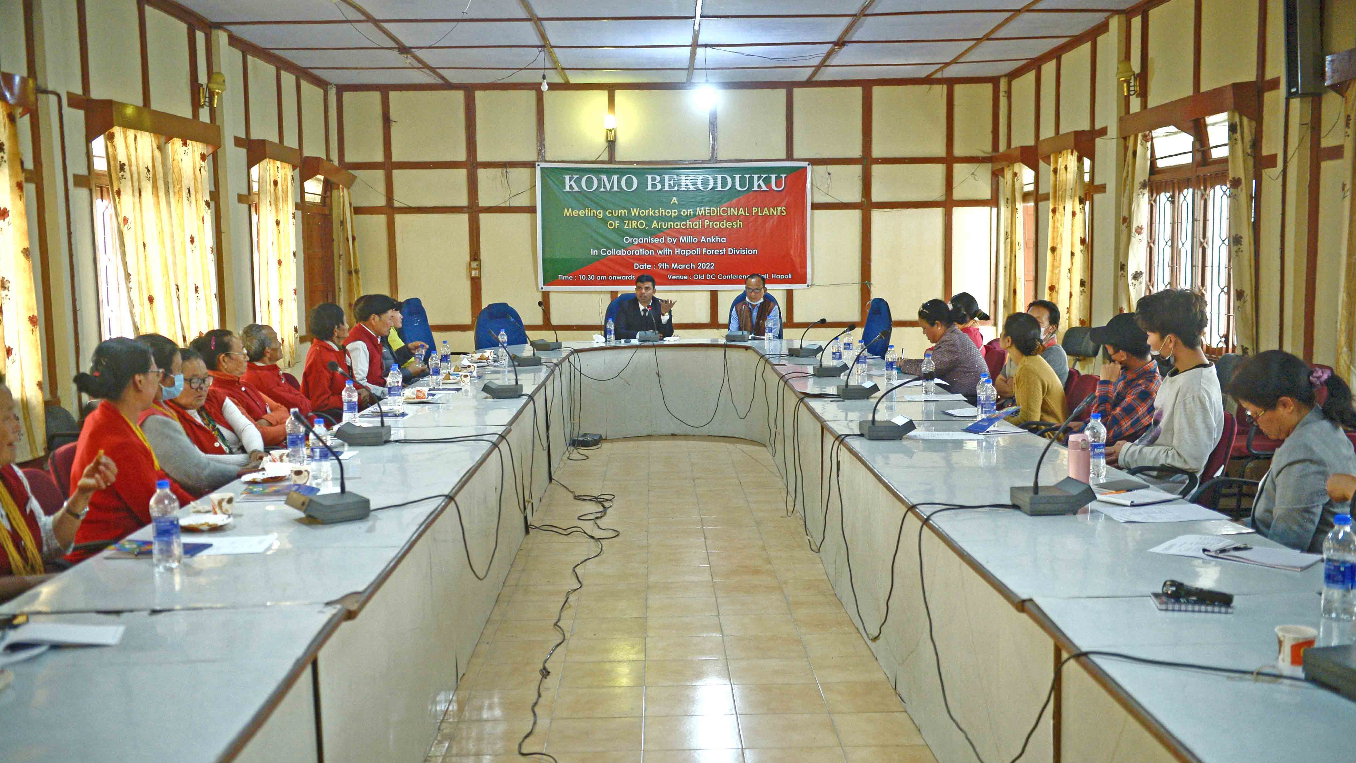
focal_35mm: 37
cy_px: 407
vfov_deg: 32.0
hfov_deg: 54.0
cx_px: 681
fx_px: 1330
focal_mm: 35
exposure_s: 1/200
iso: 1600
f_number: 3.5
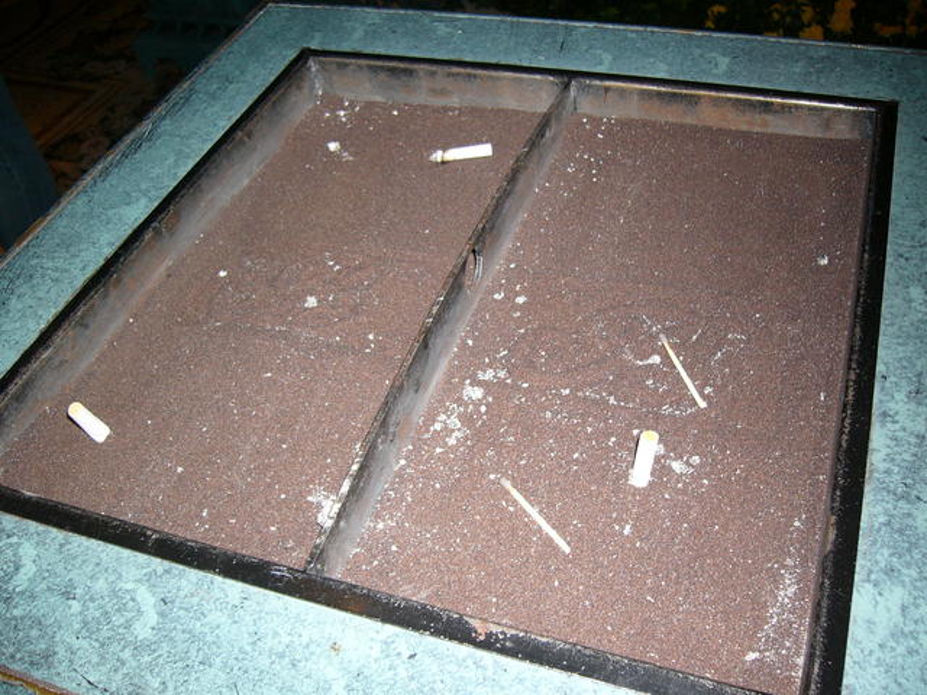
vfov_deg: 40.7
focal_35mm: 35
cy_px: 348
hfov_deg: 52.6
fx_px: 937
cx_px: 464
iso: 100
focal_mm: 5.8
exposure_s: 1/60
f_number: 2.8
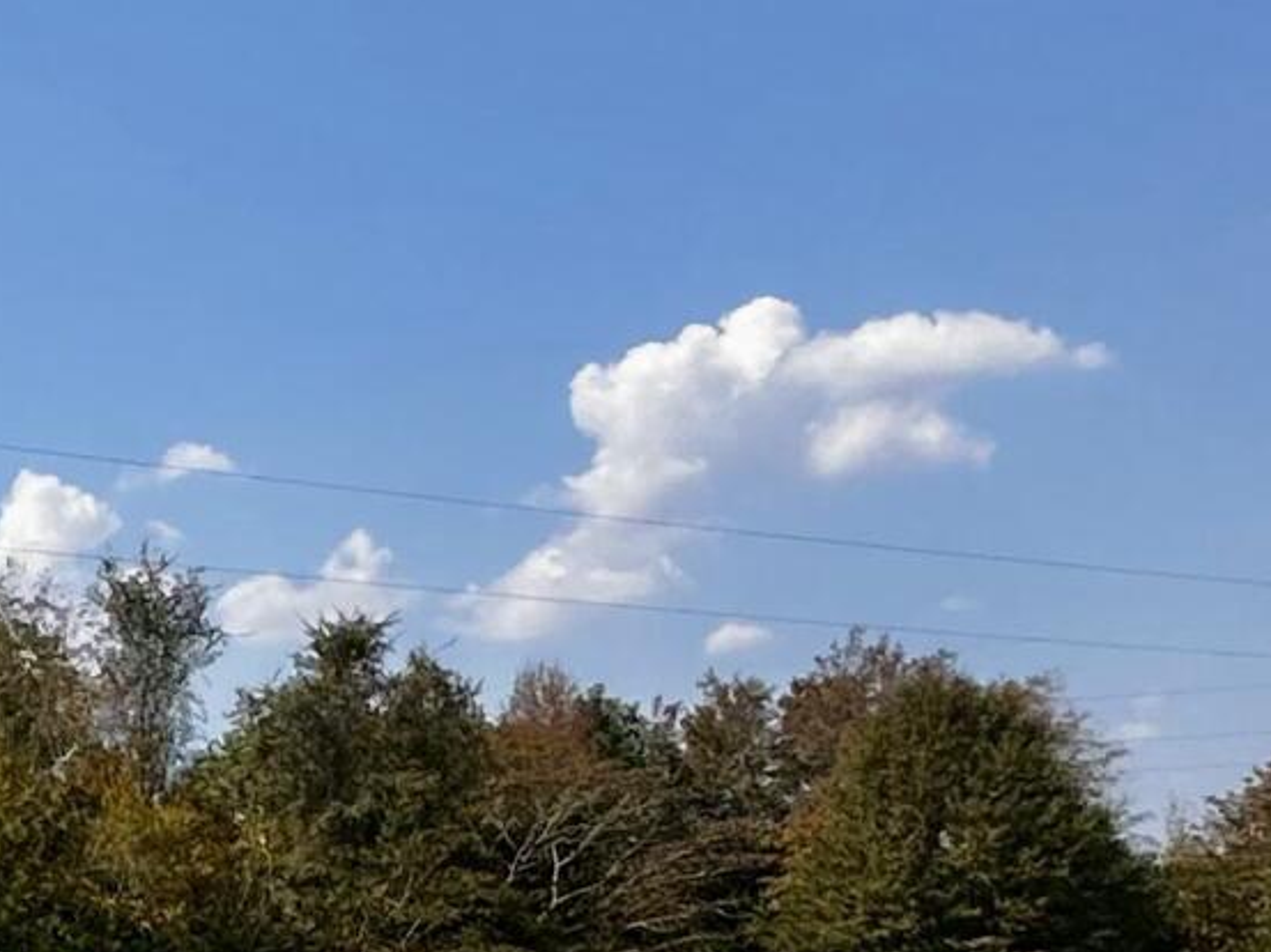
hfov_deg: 20.8
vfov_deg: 18.6
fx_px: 2789
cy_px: 1037
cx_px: -761
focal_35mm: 76
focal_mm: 2.22
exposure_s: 1/2132
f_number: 2.2
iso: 40
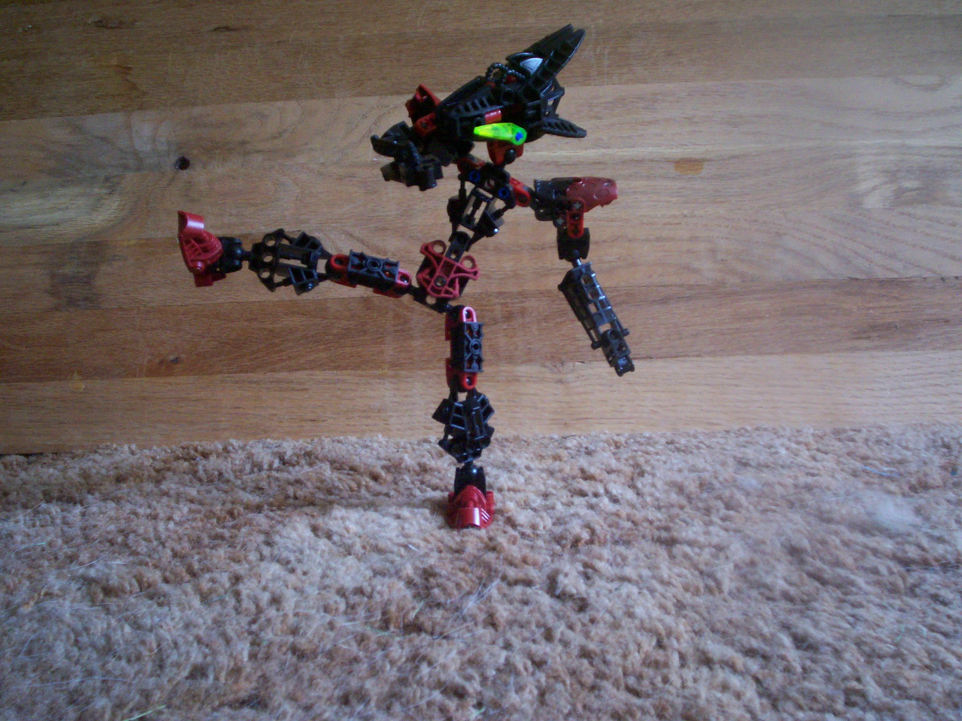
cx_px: 481
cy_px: 360
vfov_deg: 39.7
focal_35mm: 36
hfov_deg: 51.4
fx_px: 1000
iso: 200
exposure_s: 1/8.86
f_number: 4.5
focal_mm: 5.9
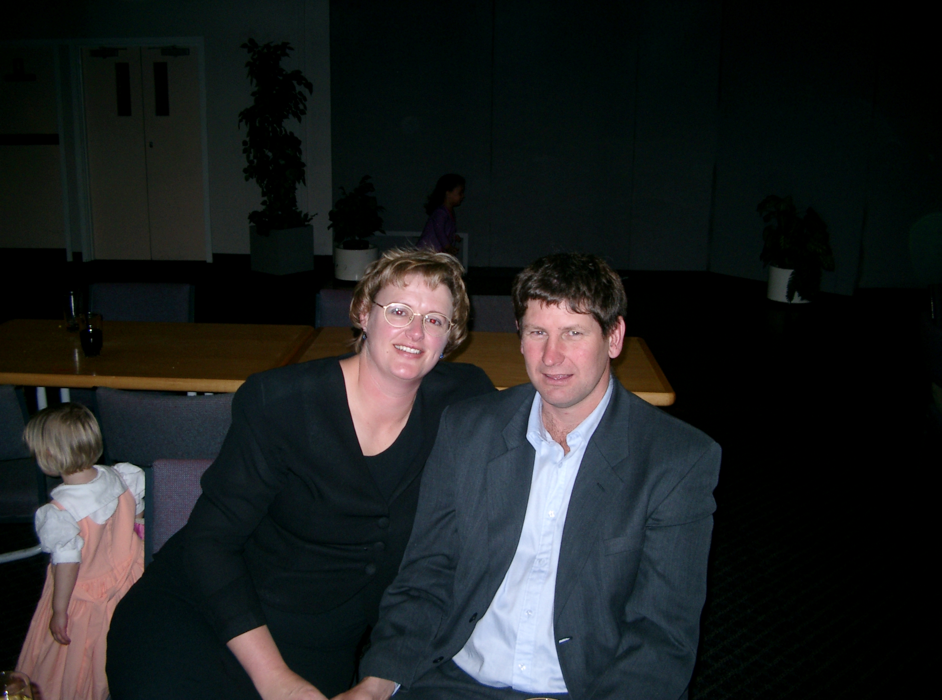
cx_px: 471
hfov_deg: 50.3
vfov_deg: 38.5
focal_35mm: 37
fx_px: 1004
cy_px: 350
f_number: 2.6
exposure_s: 1/60
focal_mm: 7.6
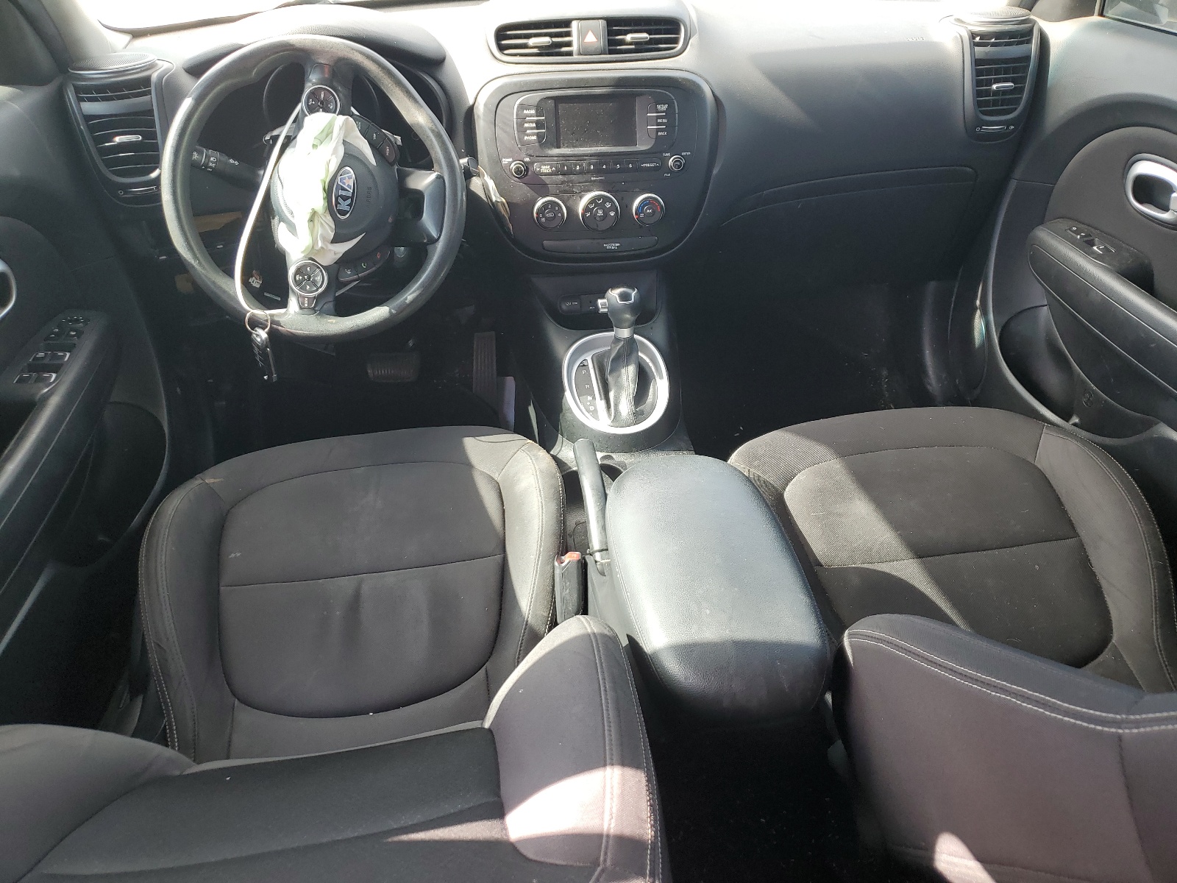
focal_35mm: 26
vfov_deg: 53.1
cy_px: 442
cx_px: 588
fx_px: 884
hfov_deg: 67.3
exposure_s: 1/120
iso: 52
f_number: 1.5
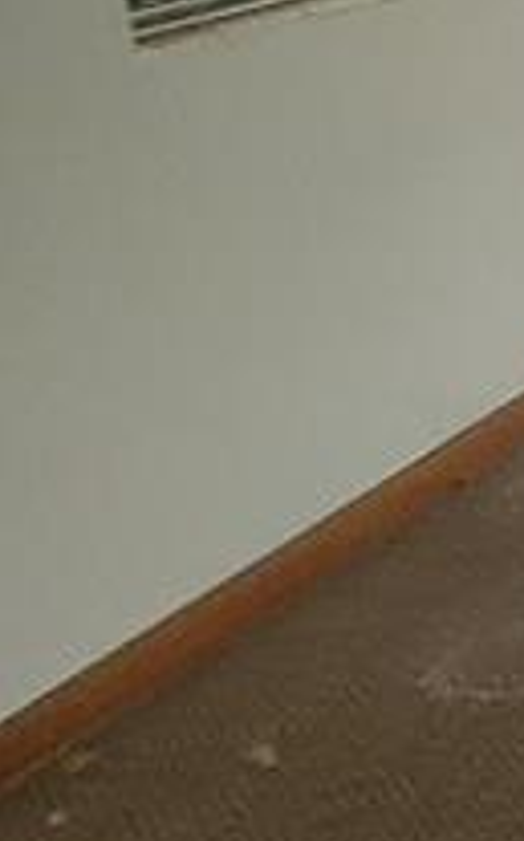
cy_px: 89
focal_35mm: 80
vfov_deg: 25.1
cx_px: 1690
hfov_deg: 10.2
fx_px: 1832
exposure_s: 1/60
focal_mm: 2.2
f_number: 2.2
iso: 320
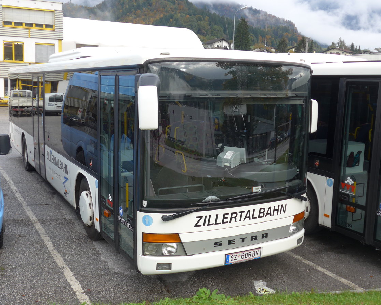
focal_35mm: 41
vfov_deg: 36.5
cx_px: 177
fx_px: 462
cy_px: 152
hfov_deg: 44.8
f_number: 2.8
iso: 80
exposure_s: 1/250
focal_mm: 8
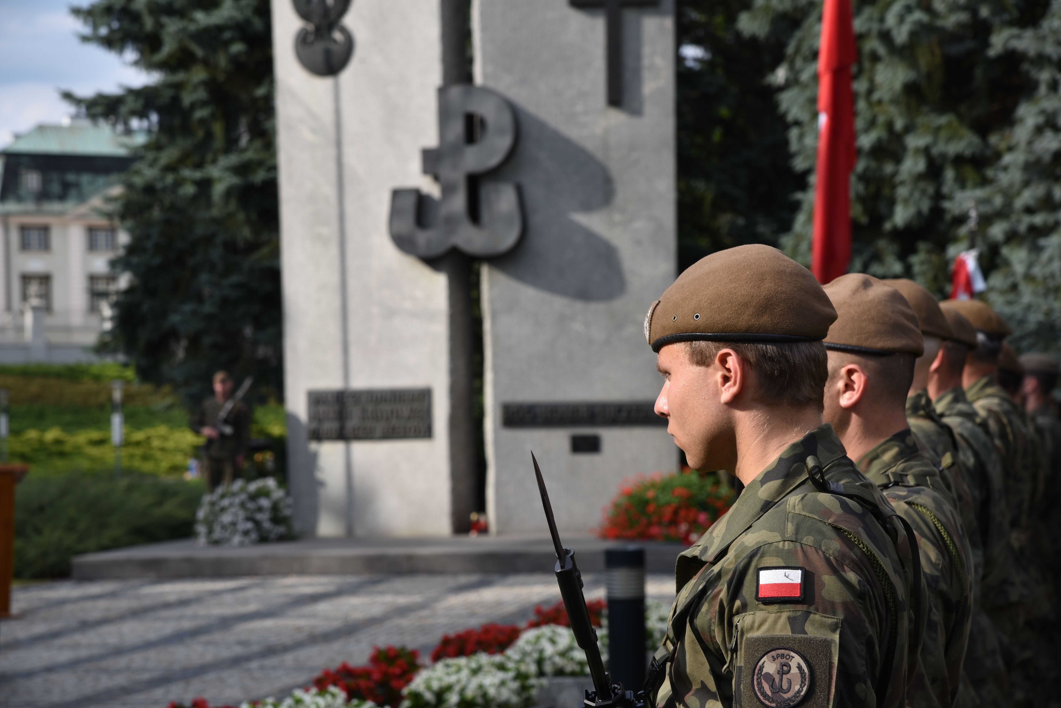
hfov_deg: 20.4
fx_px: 2948
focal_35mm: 100
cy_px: 354
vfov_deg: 13.7
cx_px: 530
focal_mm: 100
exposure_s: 1/250
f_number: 8
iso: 200
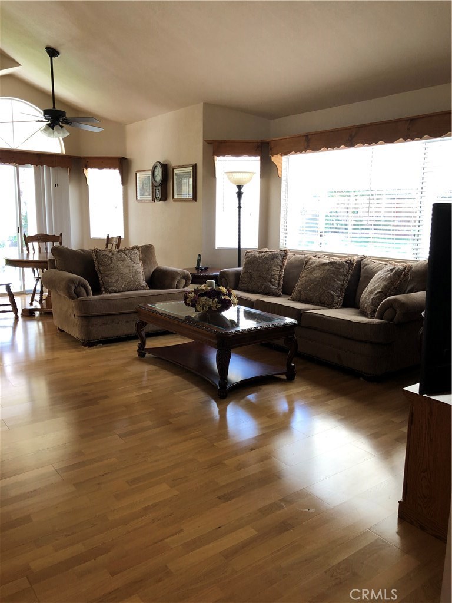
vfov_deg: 63.4
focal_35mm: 28
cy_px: 302
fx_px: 487
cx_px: 226
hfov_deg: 49.7
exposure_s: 1/24
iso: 32
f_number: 1.8
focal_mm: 3.99
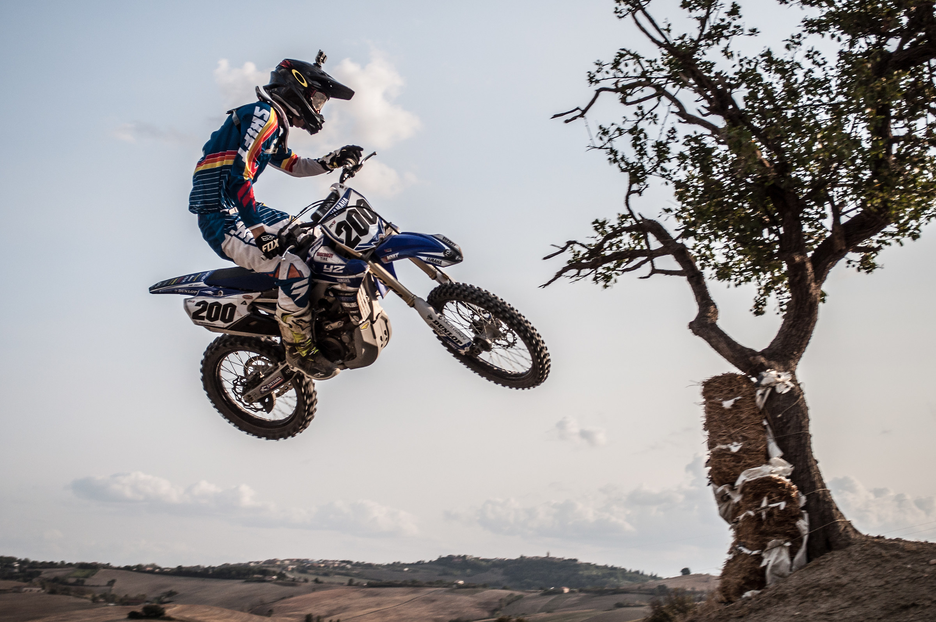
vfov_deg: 20.6
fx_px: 1714
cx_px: 468
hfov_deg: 30.5
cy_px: 311
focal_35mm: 66
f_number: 5.6
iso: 400
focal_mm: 44
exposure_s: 1/1500
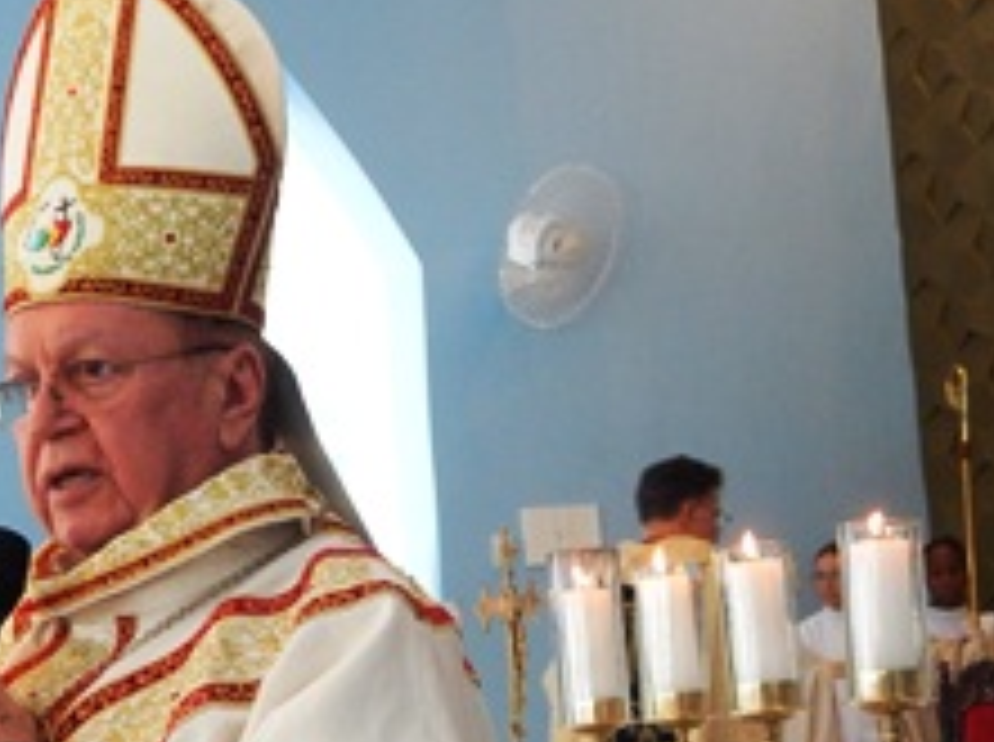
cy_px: 450
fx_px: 2609
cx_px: 218
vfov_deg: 16.2
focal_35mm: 91
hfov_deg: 21.3
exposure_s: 1/60
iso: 400
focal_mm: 7.7
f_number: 3.6
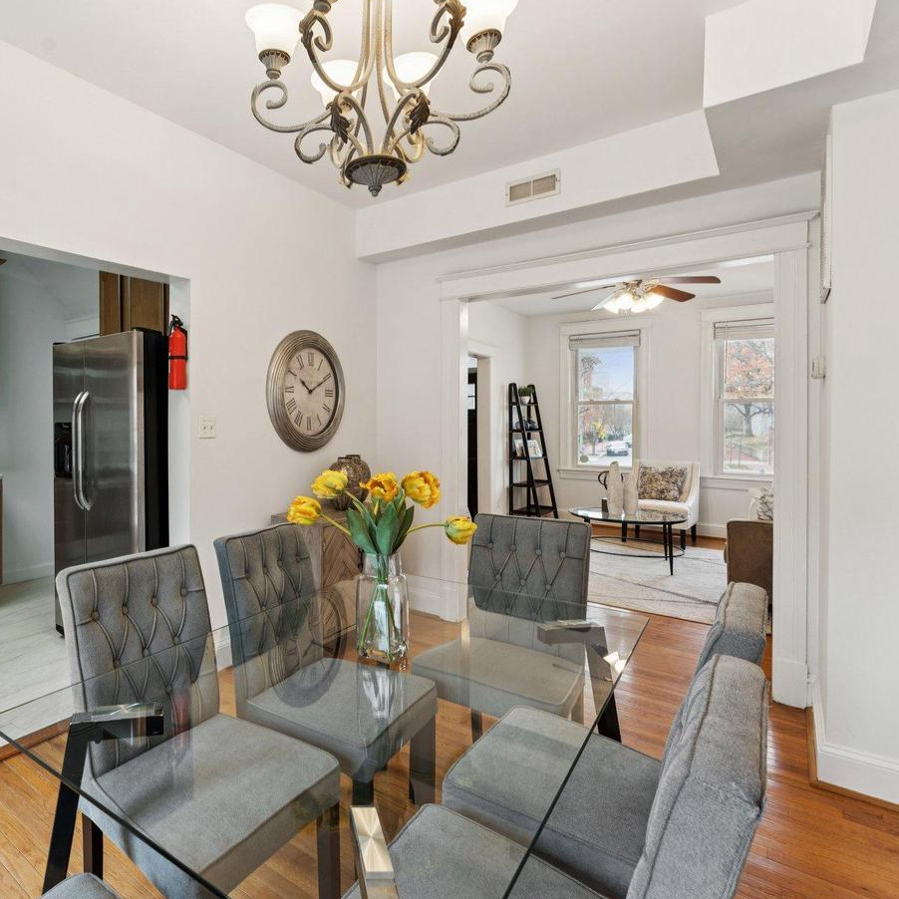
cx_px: 263
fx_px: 558
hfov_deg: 74.0
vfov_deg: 77.6
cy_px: 433
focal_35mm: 19
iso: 200
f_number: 8
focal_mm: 14
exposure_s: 1/13
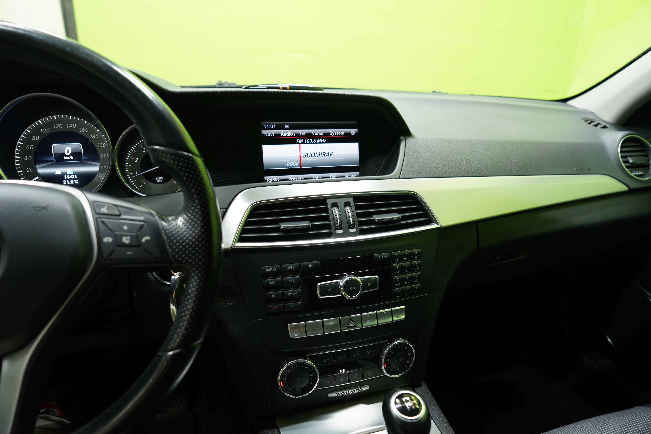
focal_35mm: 24
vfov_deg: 53.1
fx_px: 434
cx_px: 326
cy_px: 217
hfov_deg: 73.7
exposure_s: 1/20
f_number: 4.5
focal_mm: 24
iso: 800
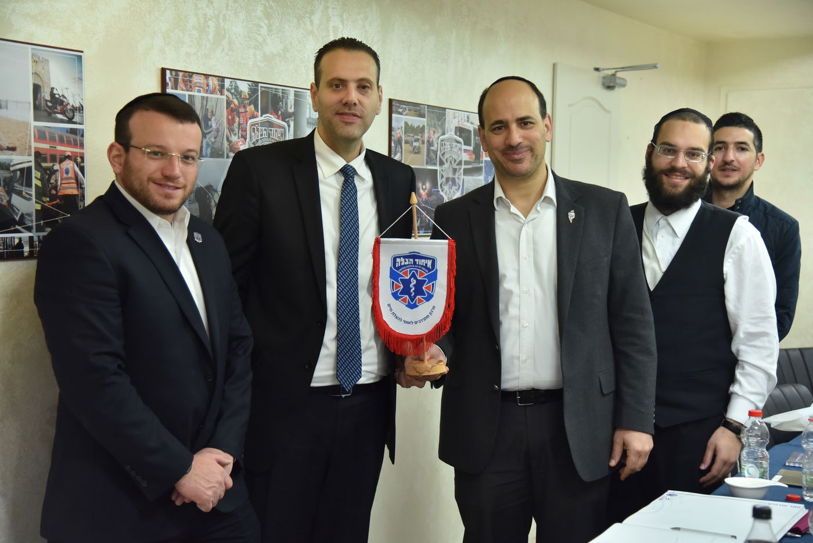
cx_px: 406
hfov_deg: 34.5
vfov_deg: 23.4
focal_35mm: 58
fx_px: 1310
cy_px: 272
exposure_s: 1/250
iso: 1600
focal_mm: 58
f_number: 4
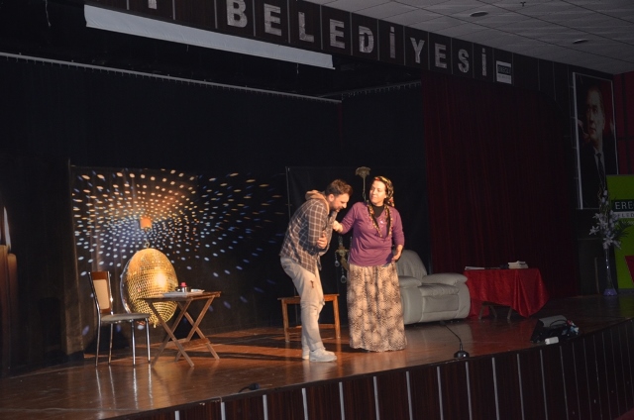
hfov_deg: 33.5
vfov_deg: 22.5
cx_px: 317
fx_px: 1055
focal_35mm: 60
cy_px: 210
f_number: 4.5
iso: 800
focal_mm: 40
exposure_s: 1/60
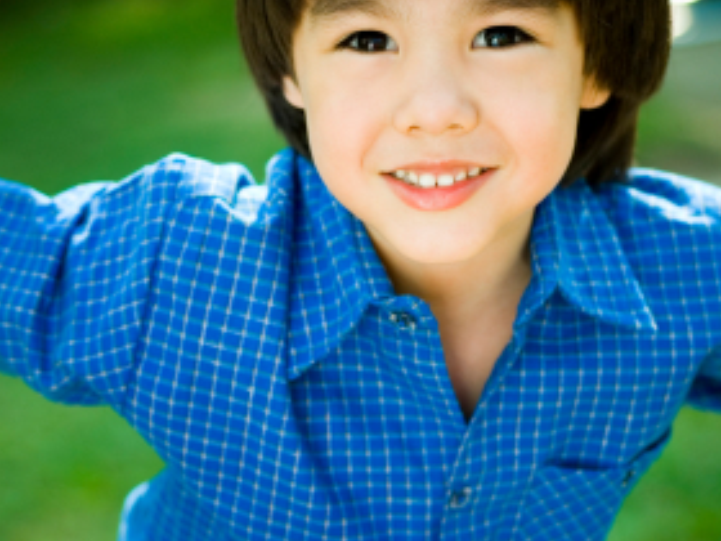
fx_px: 2729
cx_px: 363
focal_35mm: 131
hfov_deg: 15.1
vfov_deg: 11.3
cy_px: 259
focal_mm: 60
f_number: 3.3
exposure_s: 1/400
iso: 100
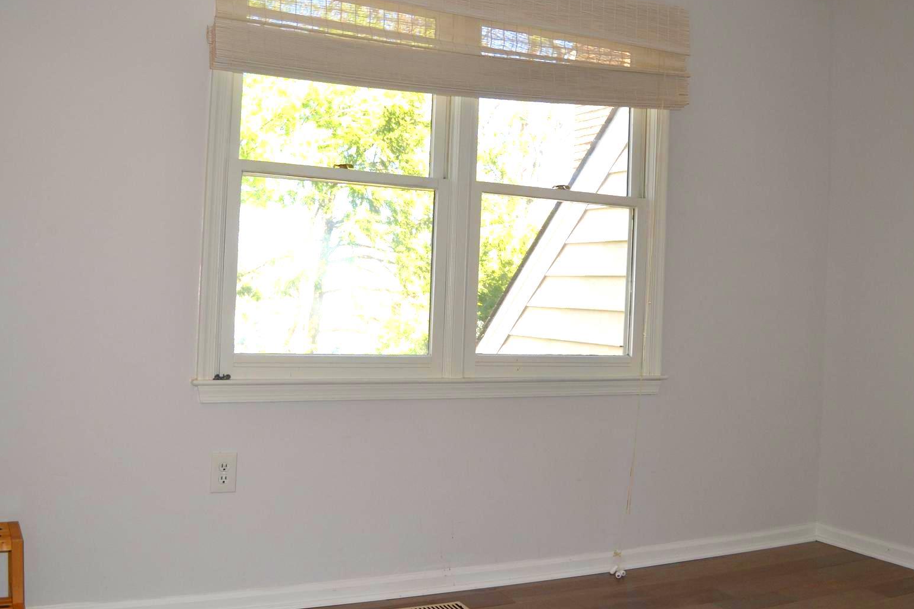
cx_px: 475
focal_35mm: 36
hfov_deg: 53.1
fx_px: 914
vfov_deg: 36.8
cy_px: 264
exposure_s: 1/125
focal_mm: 18
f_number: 4
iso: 320
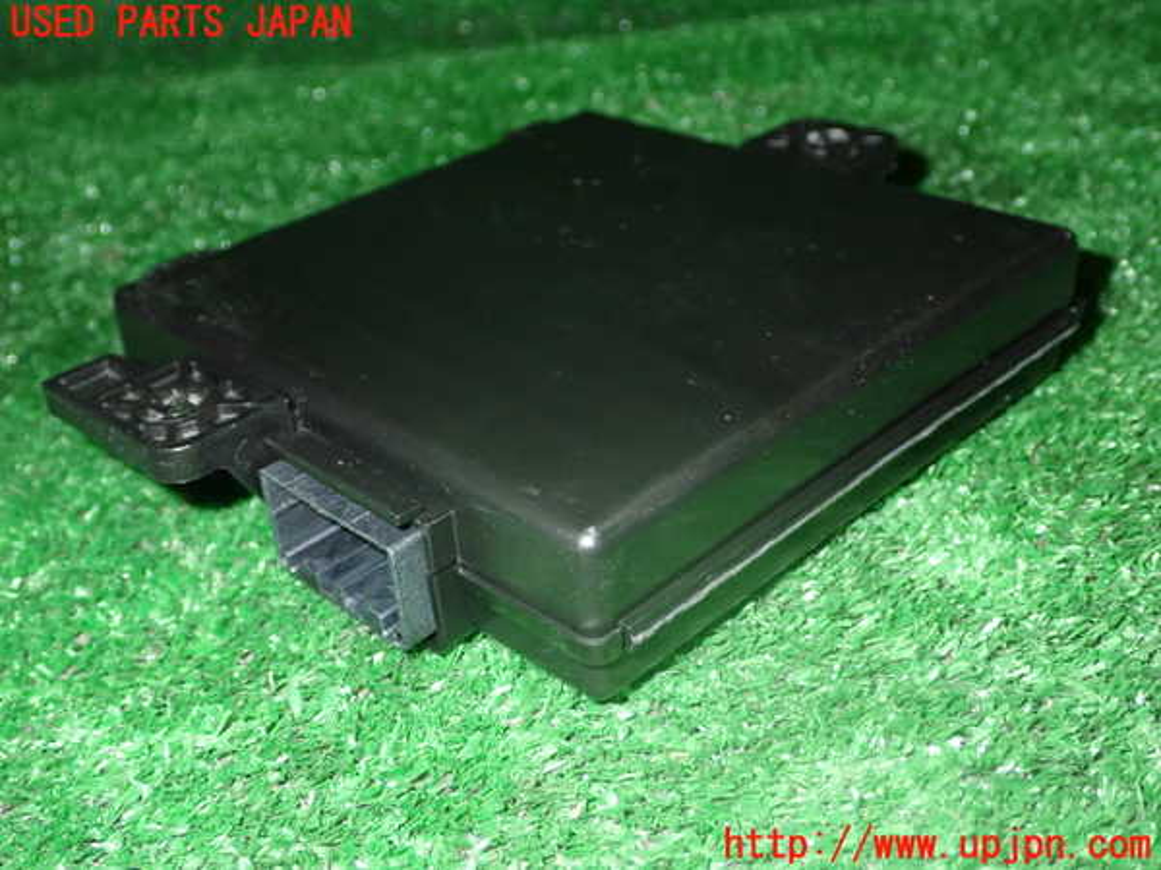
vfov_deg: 35.1
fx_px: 1375
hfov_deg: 45.8
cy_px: 435
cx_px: 580
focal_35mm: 41
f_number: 8
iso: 800
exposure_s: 1/40
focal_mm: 7.31
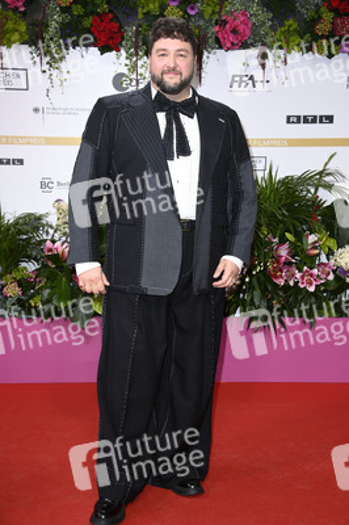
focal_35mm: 55
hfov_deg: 24.6
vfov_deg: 36.3
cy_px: 262
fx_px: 801
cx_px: 174
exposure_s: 1/250
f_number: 5.6
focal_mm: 55
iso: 500
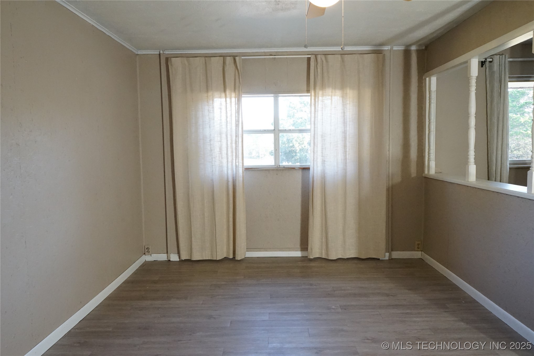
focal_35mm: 28
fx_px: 415
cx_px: 267
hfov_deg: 65.5
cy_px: 178
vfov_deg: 46.4
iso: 6400
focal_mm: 28
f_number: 10
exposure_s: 1/80
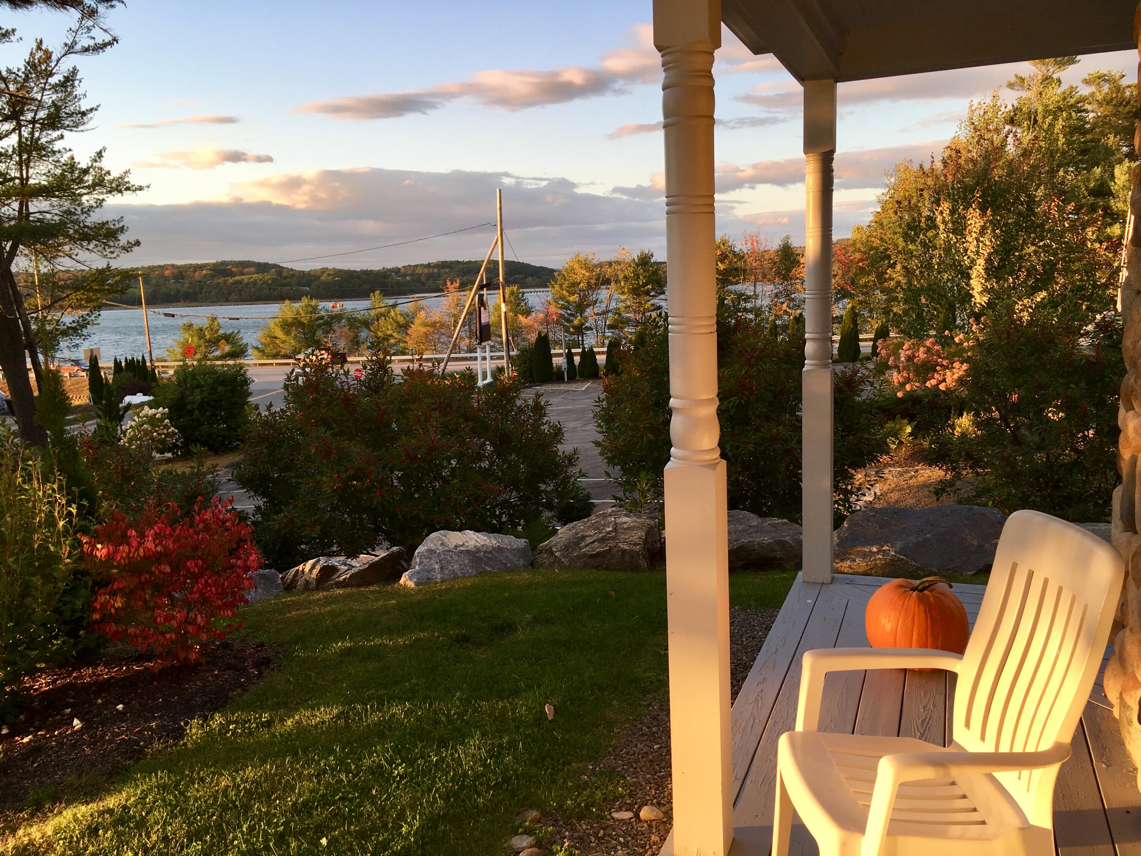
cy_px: 428
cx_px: 570
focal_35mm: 29
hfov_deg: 61.7
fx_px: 956
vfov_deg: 48.2
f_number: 2.2
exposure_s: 1/176
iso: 25
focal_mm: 4.15
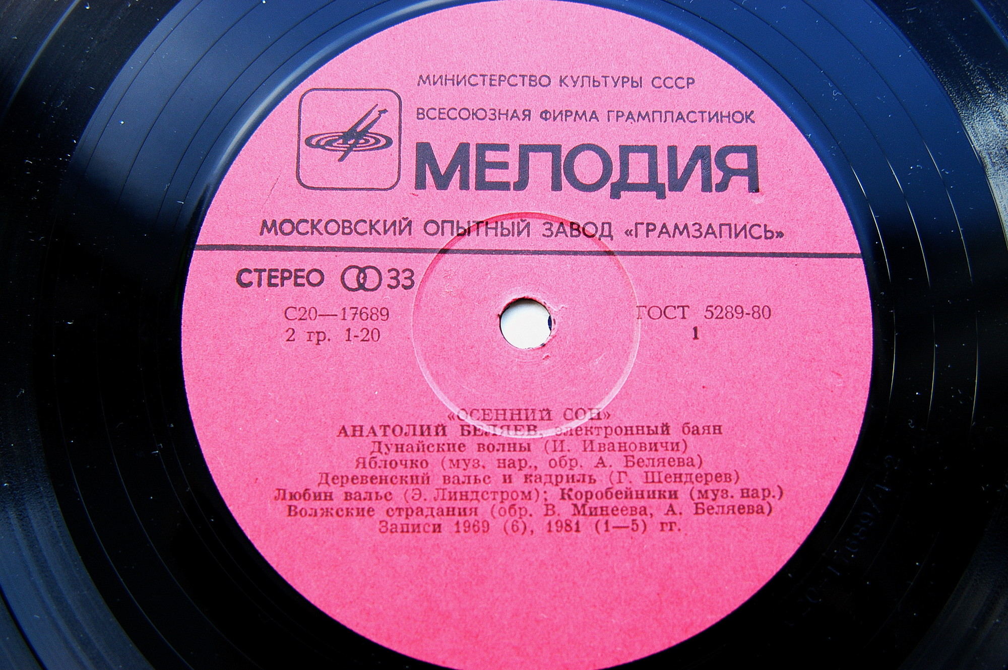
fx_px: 1469
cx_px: 504
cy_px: 335
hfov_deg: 37.9
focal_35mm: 52
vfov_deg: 25.7
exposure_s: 1/60
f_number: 4
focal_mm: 35
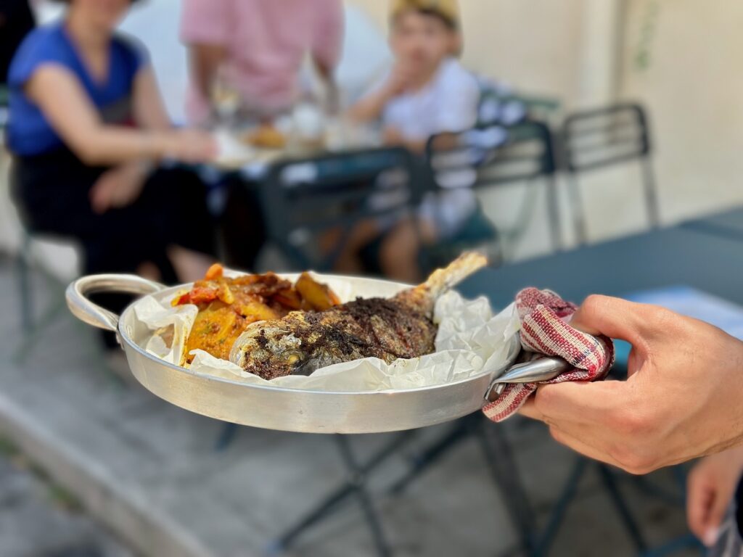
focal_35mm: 48
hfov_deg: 39.7
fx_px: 1030
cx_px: 372
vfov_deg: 30.3
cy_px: 278
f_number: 1.78
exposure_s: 1/1019
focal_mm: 6.86
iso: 80
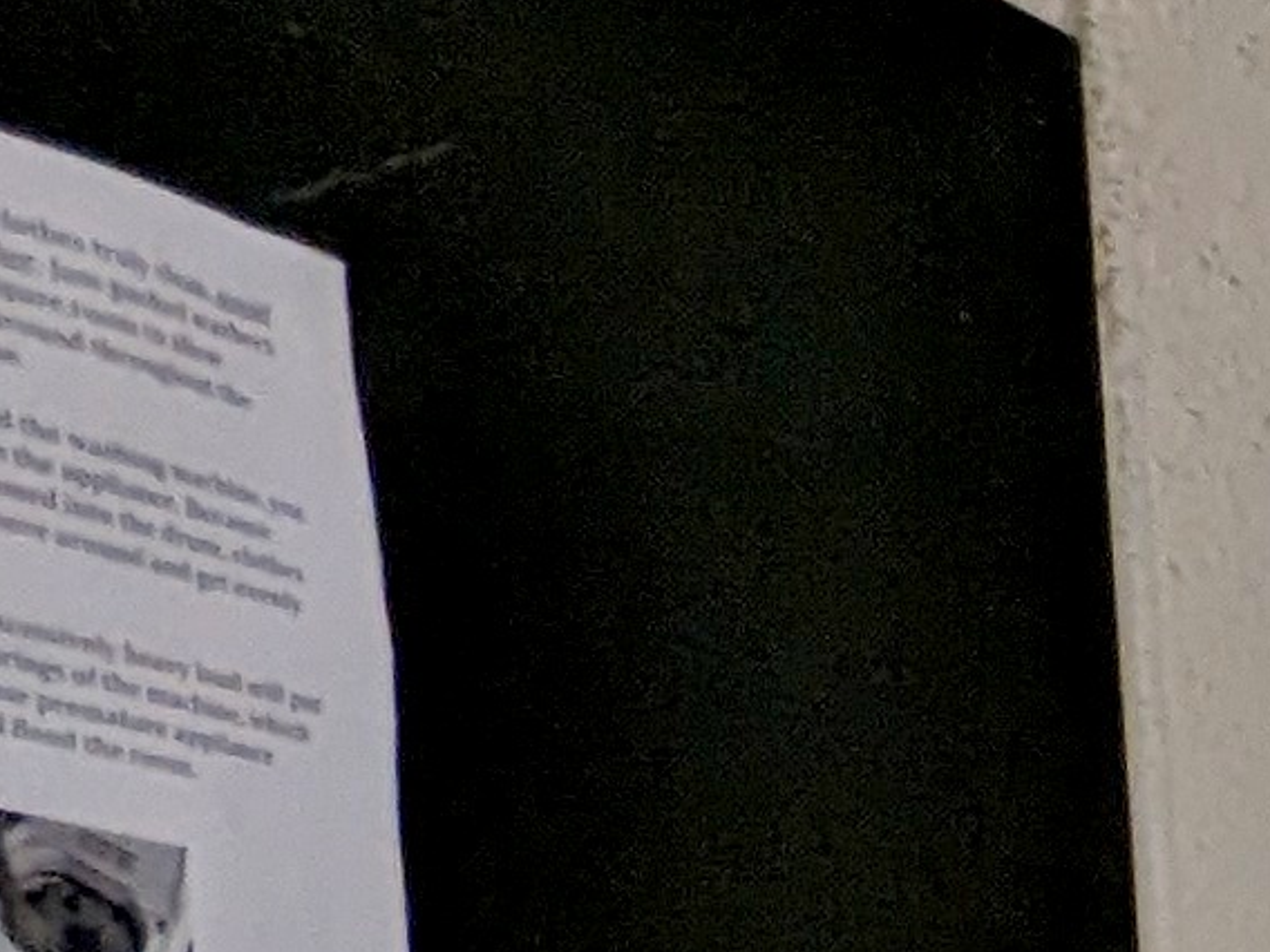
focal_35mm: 115
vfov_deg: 11.2
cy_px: 2103
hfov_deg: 10.4
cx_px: 4089
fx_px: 4219
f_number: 2.2
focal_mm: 2.35
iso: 103
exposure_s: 1/41
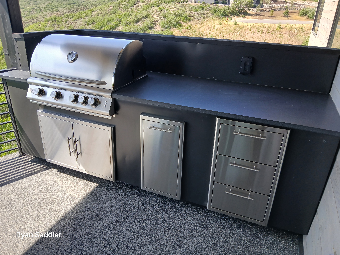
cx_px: 170
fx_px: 255
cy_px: 128
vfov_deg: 53.1
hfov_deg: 67.3
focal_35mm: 26
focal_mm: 3.98
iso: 20
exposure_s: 1/135
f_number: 1.8
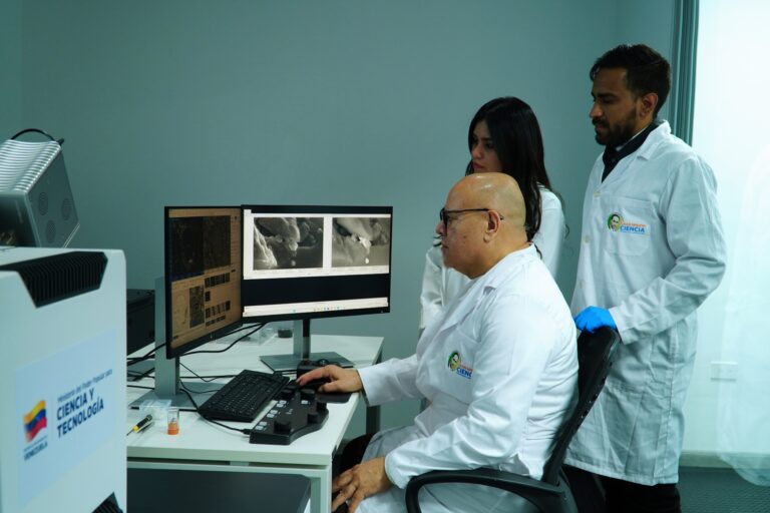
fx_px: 706
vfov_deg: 40.0
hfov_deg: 57.2
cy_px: 256
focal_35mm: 33
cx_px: 385
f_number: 4
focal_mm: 22
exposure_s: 1/50
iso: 320
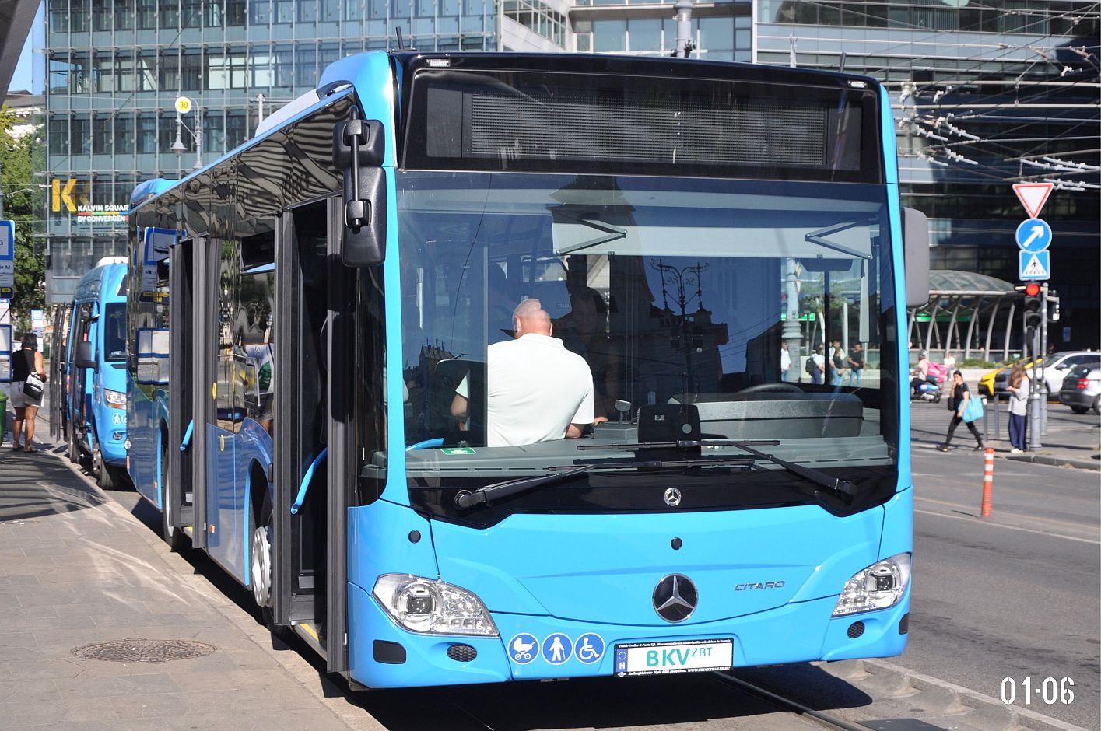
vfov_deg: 23.7
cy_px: 366
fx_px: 1741
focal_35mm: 57
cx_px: 550
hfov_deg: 35.1
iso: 400
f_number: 5
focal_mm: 38
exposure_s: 1/1250
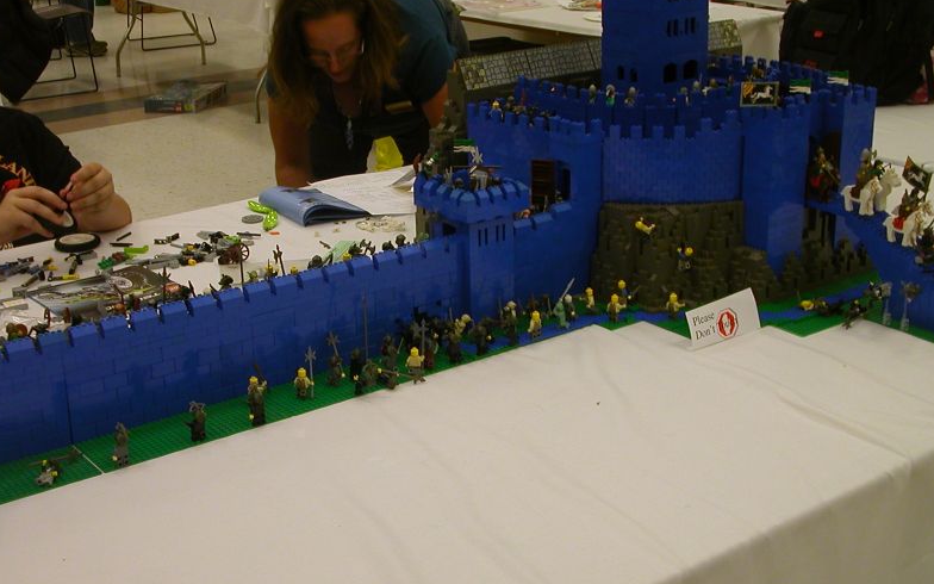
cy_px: 322
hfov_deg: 38.2
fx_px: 1349
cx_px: 467
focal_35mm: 53
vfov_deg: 24.4
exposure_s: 1/27.2
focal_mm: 7.5
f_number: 3.2
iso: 100
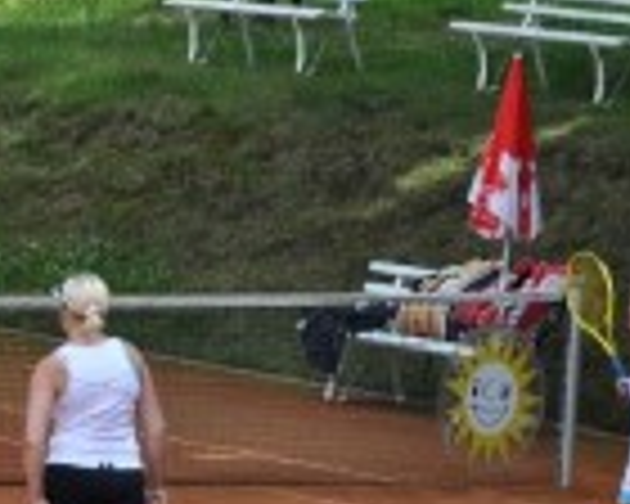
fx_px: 5836
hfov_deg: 6.1
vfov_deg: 4.9
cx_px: -297
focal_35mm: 313
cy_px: 22
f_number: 8
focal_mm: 52
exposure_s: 1/250
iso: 200
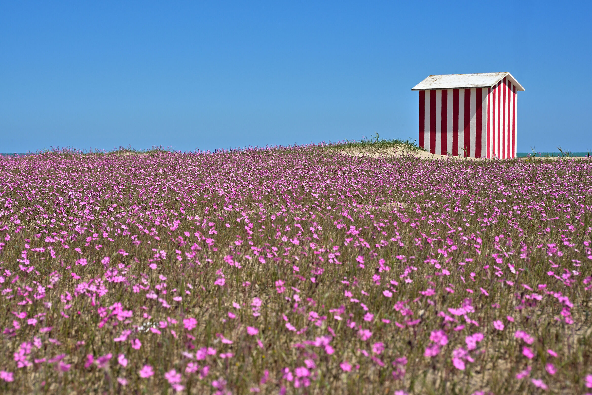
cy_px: 198
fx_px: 1398
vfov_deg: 16.1
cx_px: 296
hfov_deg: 23.9
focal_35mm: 85
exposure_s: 1/800
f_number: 14
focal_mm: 85
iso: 400
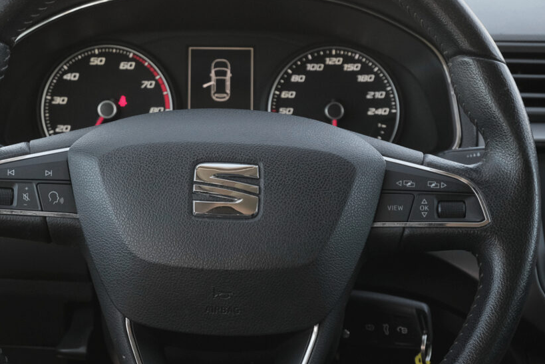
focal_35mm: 85
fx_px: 1287
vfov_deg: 16.1
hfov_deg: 23.9
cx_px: 218
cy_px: 203
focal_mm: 45
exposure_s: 1/160
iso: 2000
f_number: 8
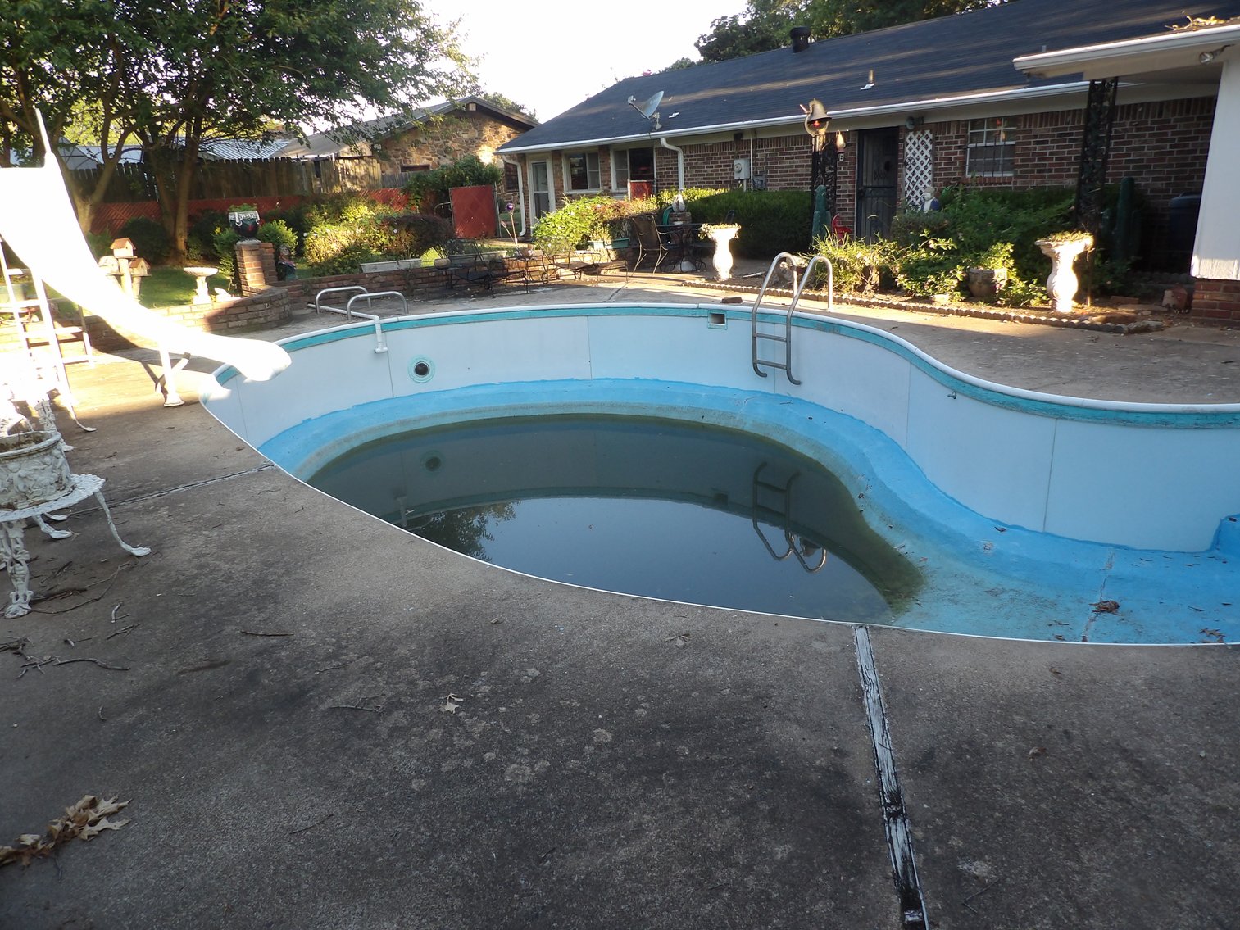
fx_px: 860
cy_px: 465
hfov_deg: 71.6
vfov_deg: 56.8
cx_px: 620
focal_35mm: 24
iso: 100
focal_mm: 4.3
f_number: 3.2
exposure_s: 1/116
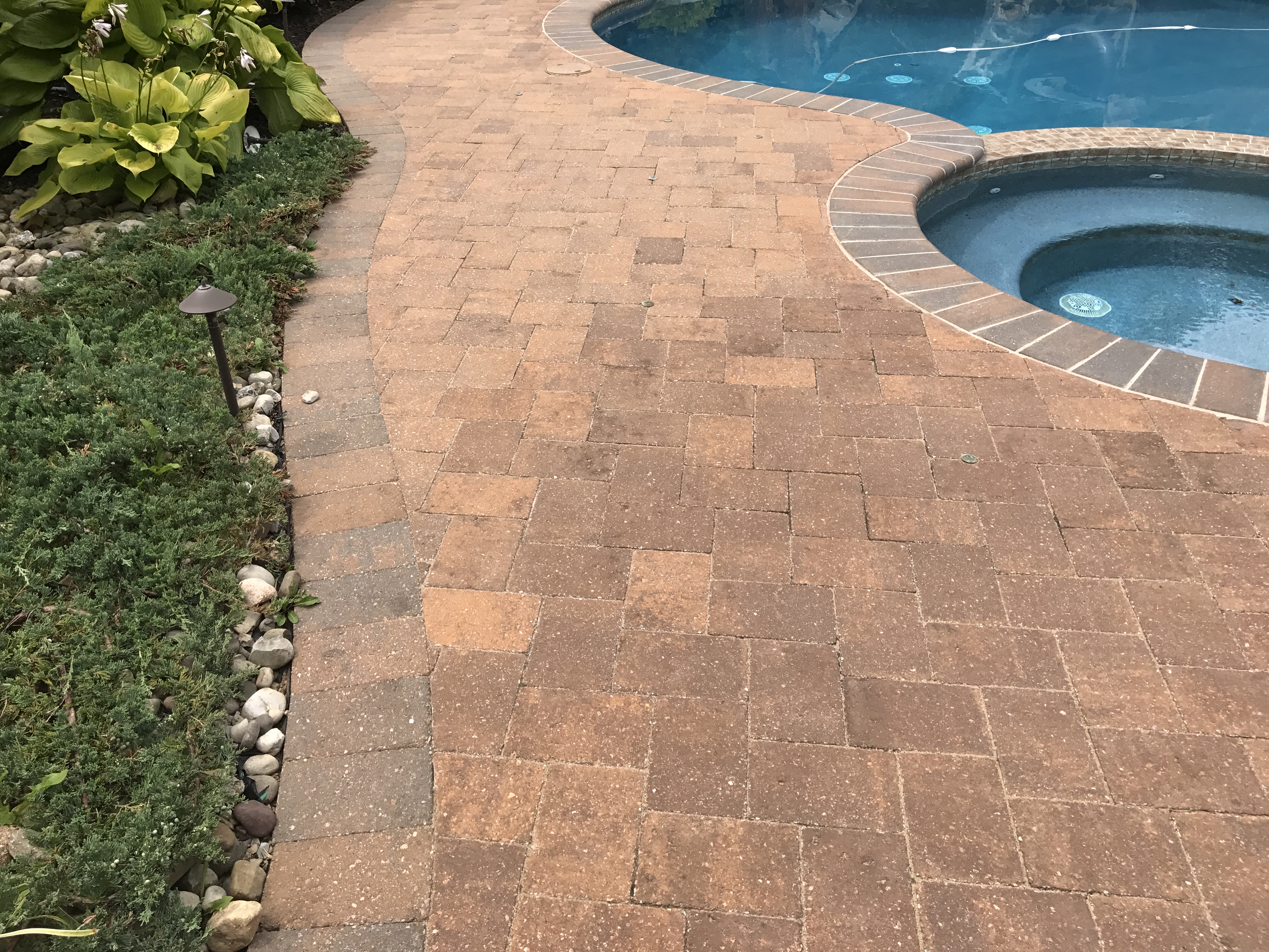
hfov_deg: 63.4
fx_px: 1026
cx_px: 634
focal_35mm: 28
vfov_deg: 49.7
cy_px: 476
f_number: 1.8
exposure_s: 1/1546
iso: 20
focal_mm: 3.99
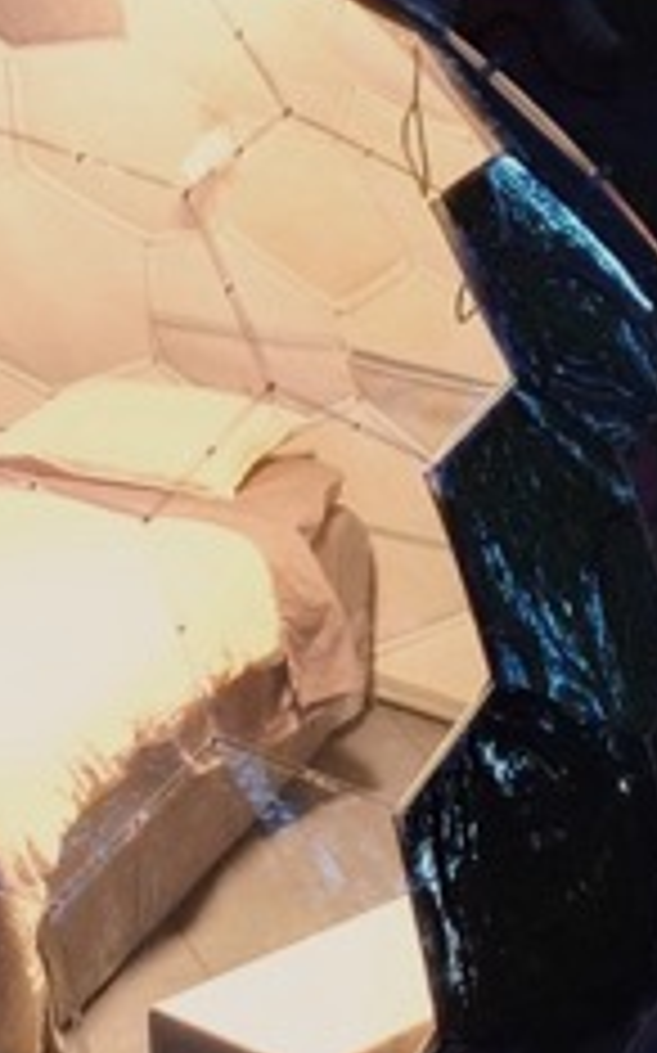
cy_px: 662
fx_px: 3987
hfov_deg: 9.4
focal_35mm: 139
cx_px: 396
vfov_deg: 15.0
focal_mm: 6.72
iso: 1240
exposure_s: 1/8
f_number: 1.7
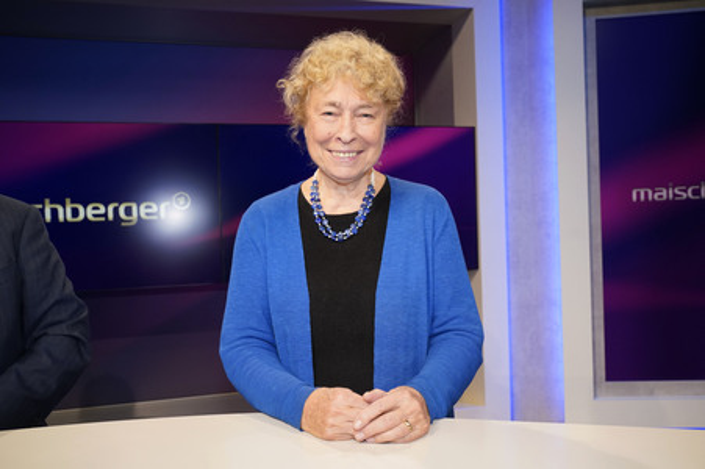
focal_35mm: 28
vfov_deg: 46.3
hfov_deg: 65.5
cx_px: 352
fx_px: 548
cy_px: 234
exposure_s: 1/125
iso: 2000
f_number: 5.6
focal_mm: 28
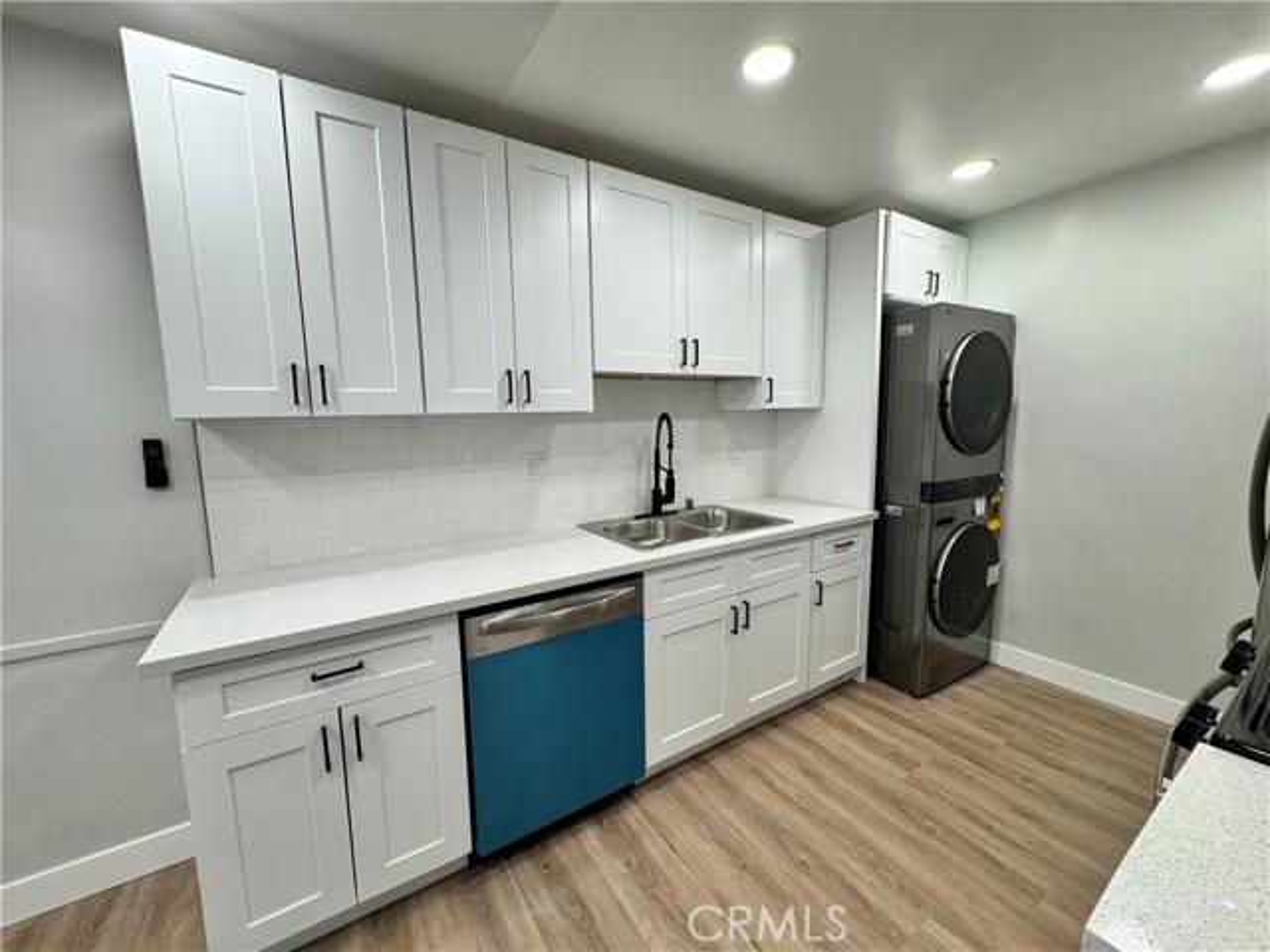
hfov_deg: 102.1
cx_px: 635
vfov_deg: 85.7
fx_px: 514
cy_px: 476
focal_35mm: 14
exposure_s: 1/120
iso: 125
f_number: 2.2
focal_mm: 2.22
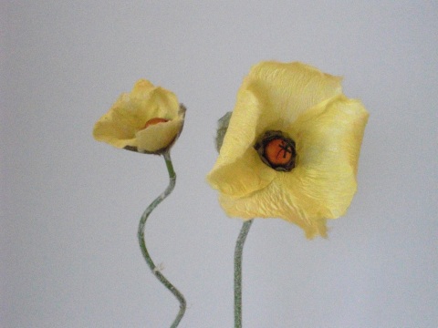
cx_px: 219
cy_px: 164
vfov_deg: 13.7
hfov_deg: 18.2
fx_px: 1367
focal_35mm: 108
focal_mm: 18.9
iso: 800
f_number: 5.3
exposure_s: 1/125
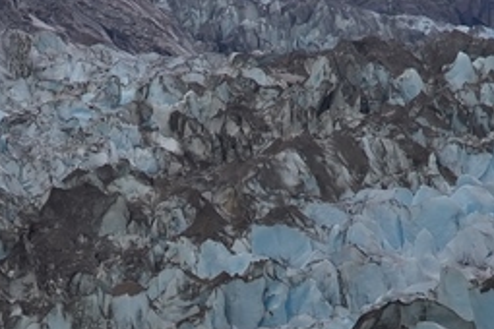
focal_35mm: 602
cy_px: 466
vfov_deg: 2.3
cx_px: 165
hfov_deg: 3.4
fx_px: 8260
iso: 100
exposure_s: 1/250
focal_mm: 120
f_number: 5.6
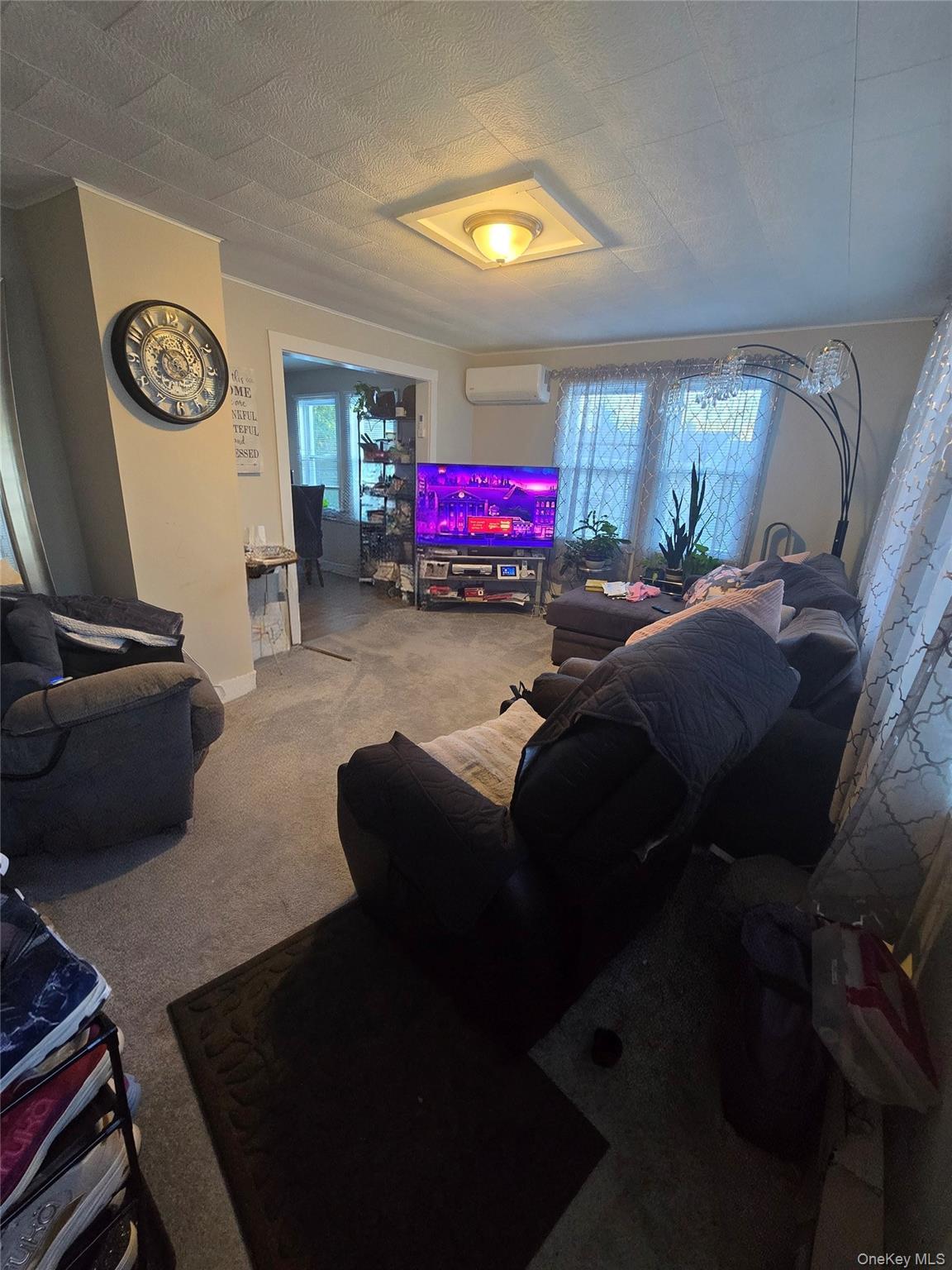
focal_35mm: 13
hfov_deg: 89.9
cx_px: 476
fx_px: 477
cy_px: 635
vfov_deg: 106.2
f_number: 2.2
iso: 500
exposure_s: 1/60
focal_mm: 2.2
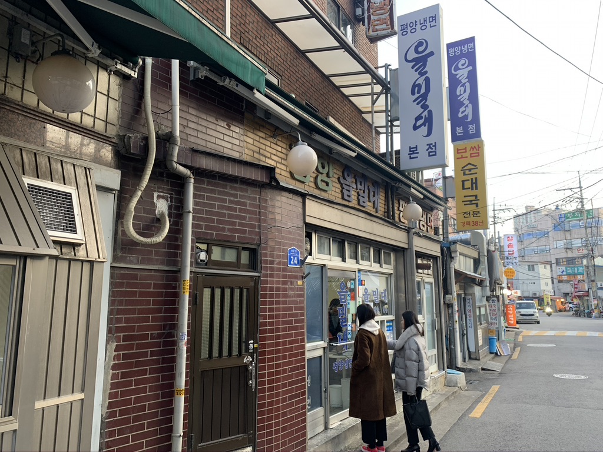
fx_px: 453
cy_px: 226
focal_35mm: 26
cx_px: 302
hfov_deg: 67.3
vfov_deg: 53.1
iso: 64
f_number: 1.8
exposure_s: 1/121
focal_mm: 4.25
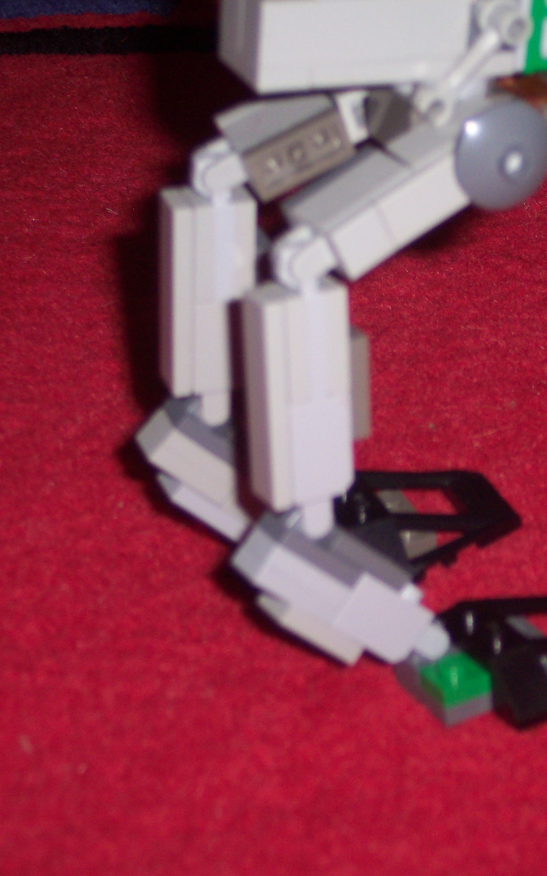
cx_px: 351
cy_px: 440
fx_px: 2576
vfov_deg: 19.3
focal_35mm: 108
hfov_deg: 12.1
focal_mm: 16
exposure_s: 1/45
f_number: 3.8
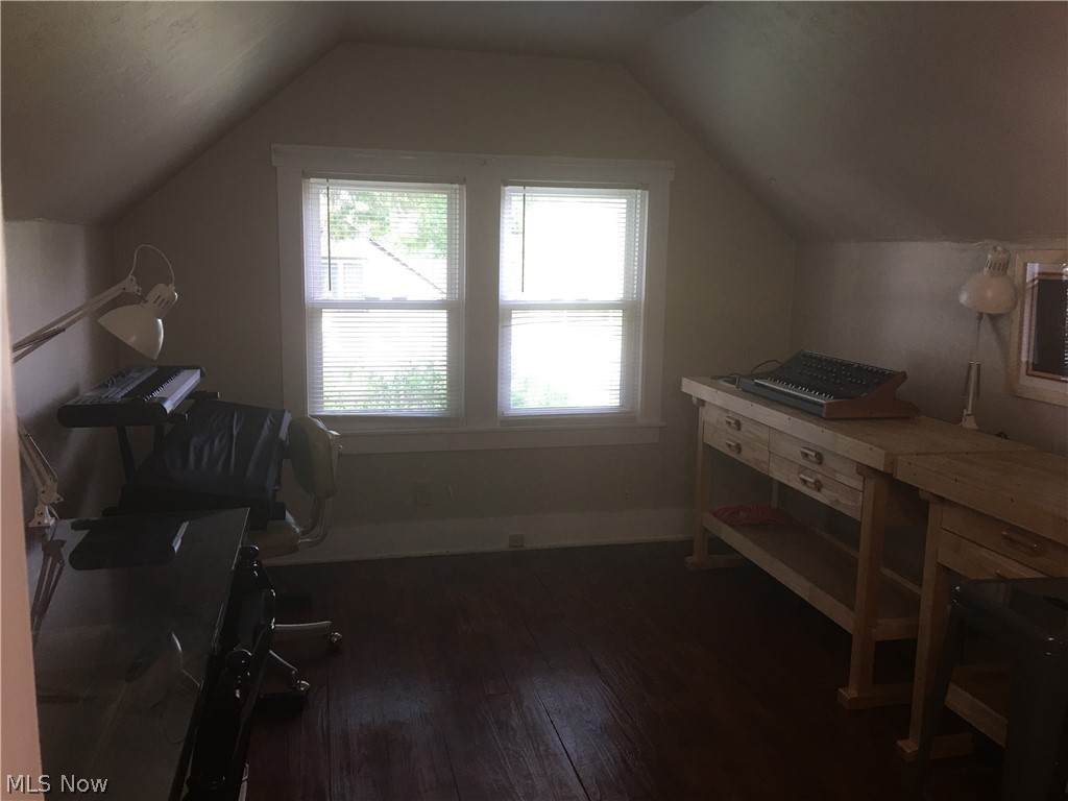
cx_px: 534
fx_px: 895
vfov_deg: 48.2
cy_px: 400
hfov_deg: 61.7
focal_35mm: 29
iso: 32
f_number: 2.2
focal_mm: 4.15
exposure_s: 1/15
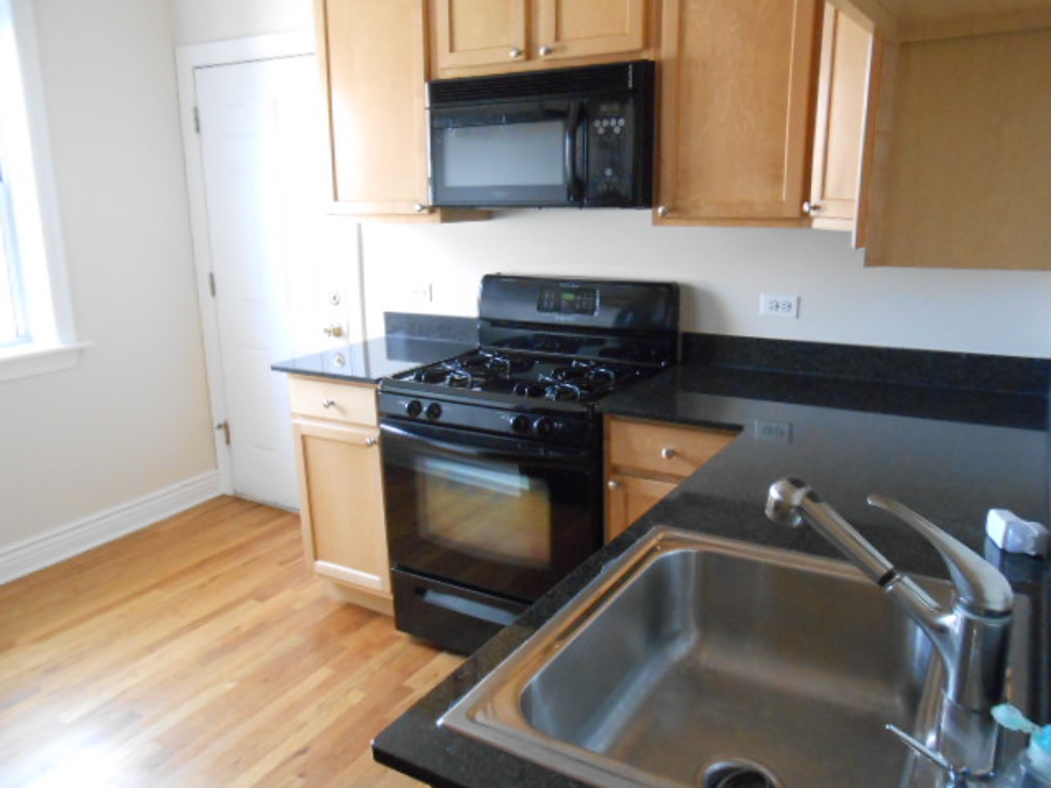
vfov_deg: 53.1
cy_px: 394
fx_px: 789
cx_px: 526
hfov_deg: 67.3
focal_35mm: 26
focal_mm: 4.6
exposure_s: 1/40
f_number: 3.5
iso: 800
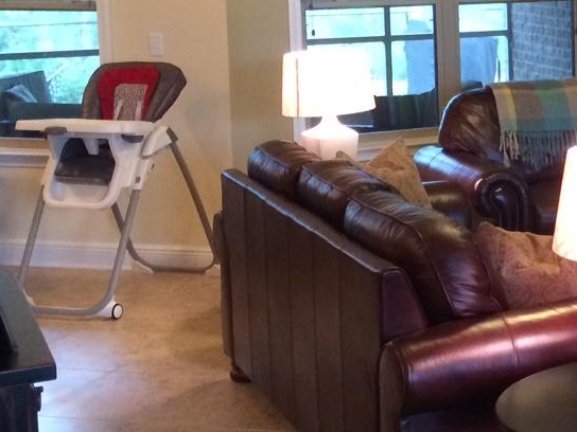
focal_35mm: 90
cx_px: 795
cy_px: 84
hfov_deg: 19.6
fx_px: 1500
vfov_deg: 16.3
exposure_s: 1/30
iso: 200
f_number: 2.2
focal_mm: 4.12
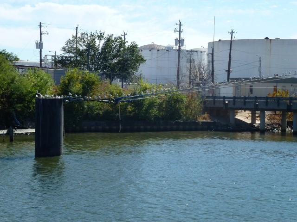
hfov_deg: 22.0
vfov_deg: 16.6
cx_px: 148
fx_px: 764
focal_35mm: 89
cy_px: 111
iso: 100
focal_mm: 16
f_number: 4.9
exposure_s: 1/500
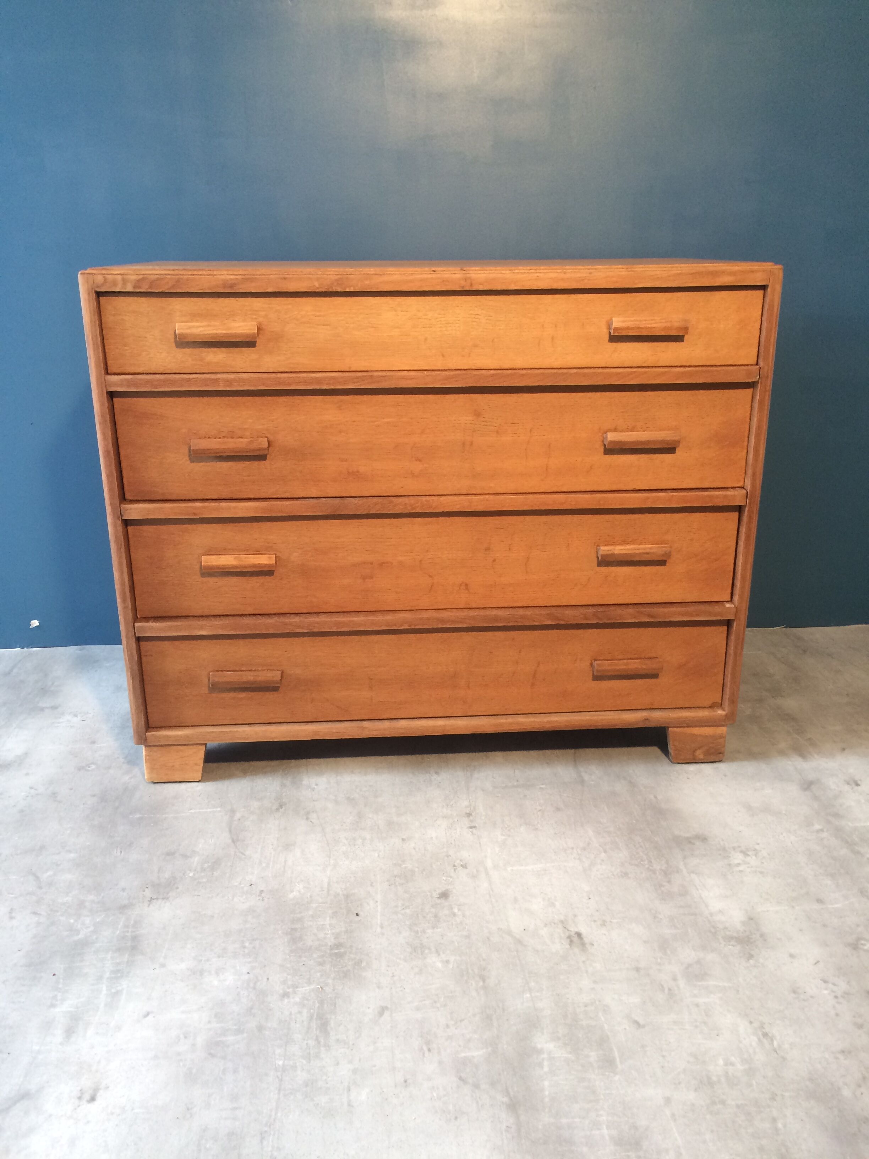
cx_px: 434
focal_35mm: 29
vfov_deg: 61.7
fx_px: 971
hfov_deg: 48.2
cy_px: 580
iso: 64
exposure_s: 1/33
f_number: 2.2
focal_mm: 4.15
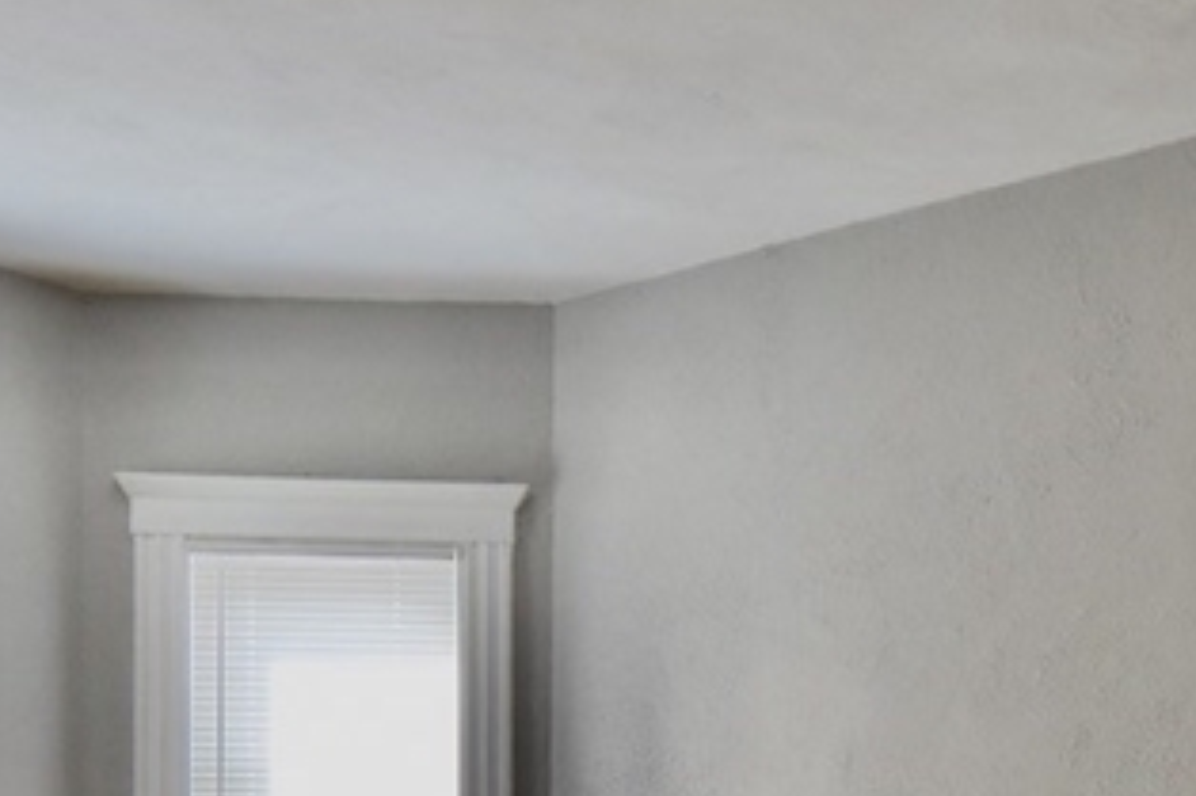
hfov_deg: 31.5
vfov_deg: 20.3
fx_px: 2113
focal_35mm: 64
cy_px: 901
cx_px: 724
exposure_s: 1/200
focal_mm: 13
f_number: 7.1
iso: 800
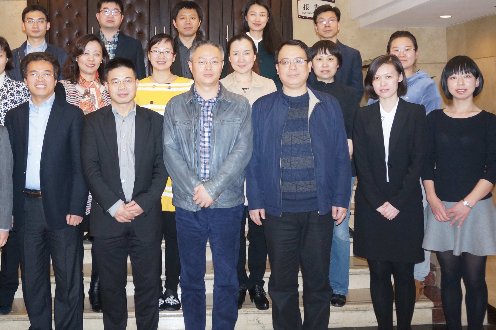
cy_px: 91
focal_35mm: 45
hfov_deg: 43.5
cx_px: 191
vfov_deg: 29.6
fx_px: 616
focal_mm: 19
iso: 800
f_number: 4
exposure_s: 1/60
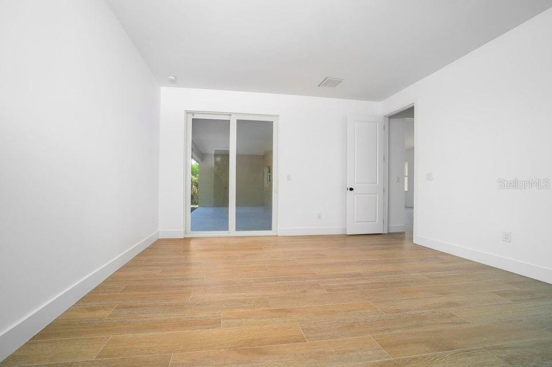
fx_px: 215
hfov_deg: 104.3
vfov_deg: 81.1
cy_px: 184
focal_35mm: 14
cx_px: 276
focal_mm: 14
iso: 400
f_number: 9
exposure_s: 1/20
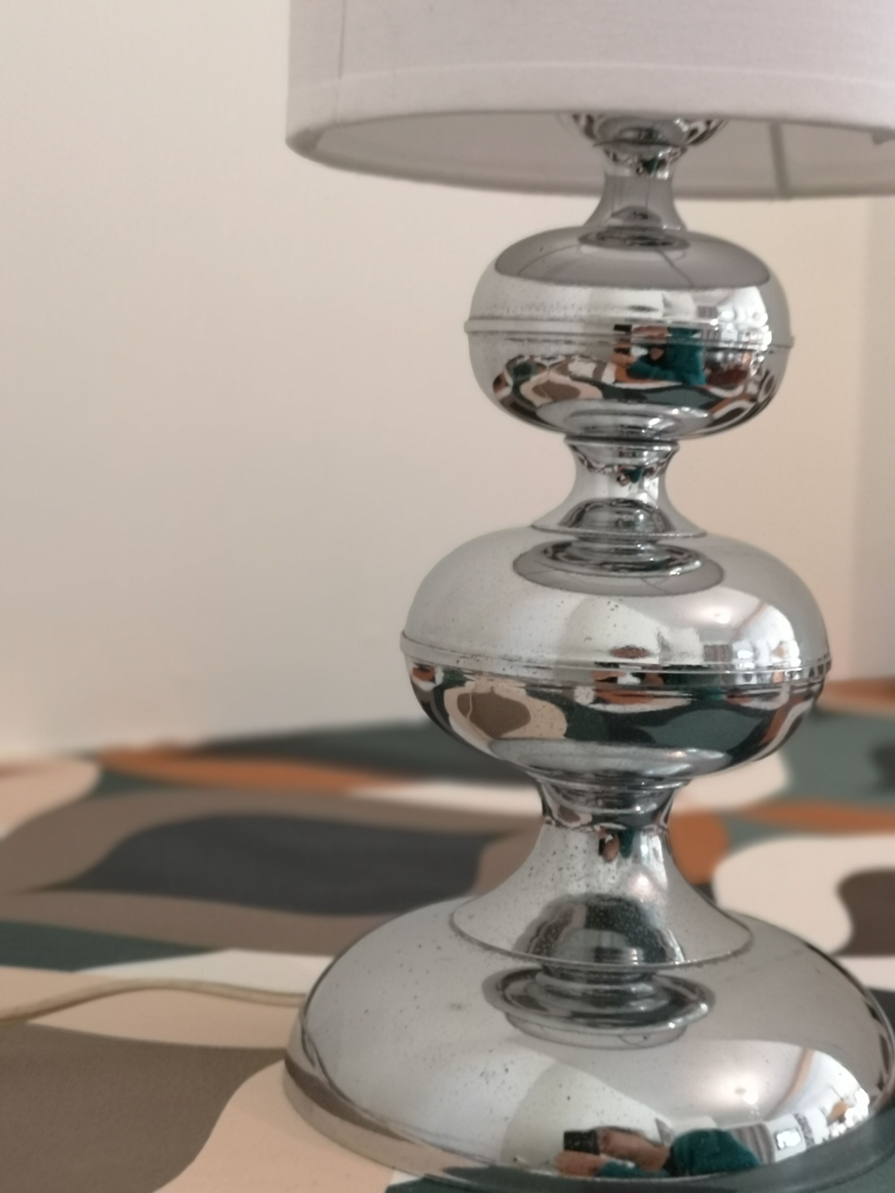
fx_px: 1862
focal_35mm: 54
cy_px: 596
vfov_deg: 35.5
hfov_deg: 27.0
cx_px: 448
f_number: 4
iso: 250
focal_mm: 5.58
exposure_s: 1/33.3
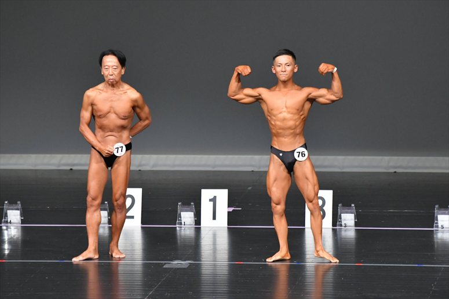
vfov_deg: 4.4
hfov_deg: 6.5
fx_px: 3927
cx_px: 224
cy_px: 150
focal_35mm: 315
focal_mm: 210
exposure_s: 1/400
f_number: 5.6
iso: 5000
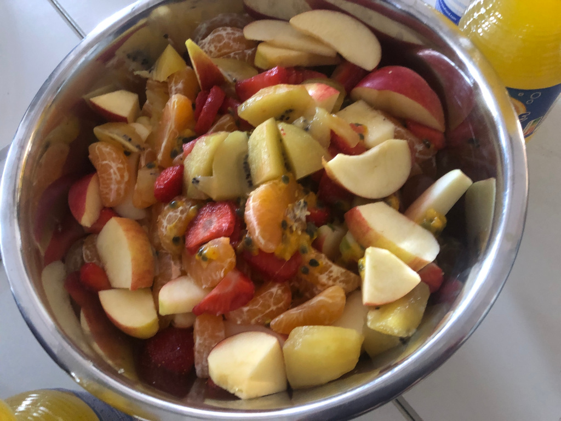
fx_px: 454
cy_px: 210
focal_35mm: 28
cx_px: 280
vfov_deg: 49.7
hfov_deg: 63.4
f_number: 1.8
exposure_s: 1/6
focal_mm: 3.99
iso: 100
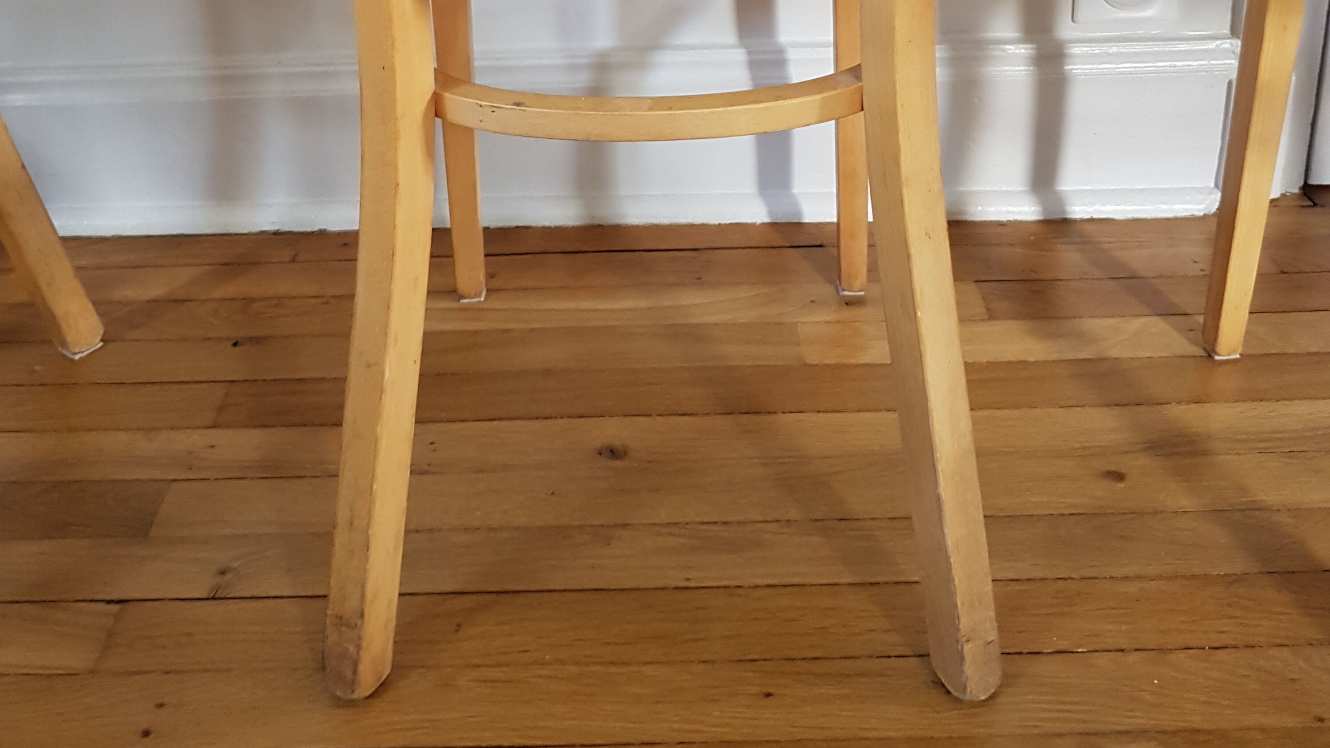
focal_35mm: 38
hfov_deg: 52.8
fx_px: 1340
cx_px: 663
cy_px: -80
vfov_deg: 28.3
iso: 160
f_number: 1.7
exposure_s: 1/25
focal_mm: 4.2
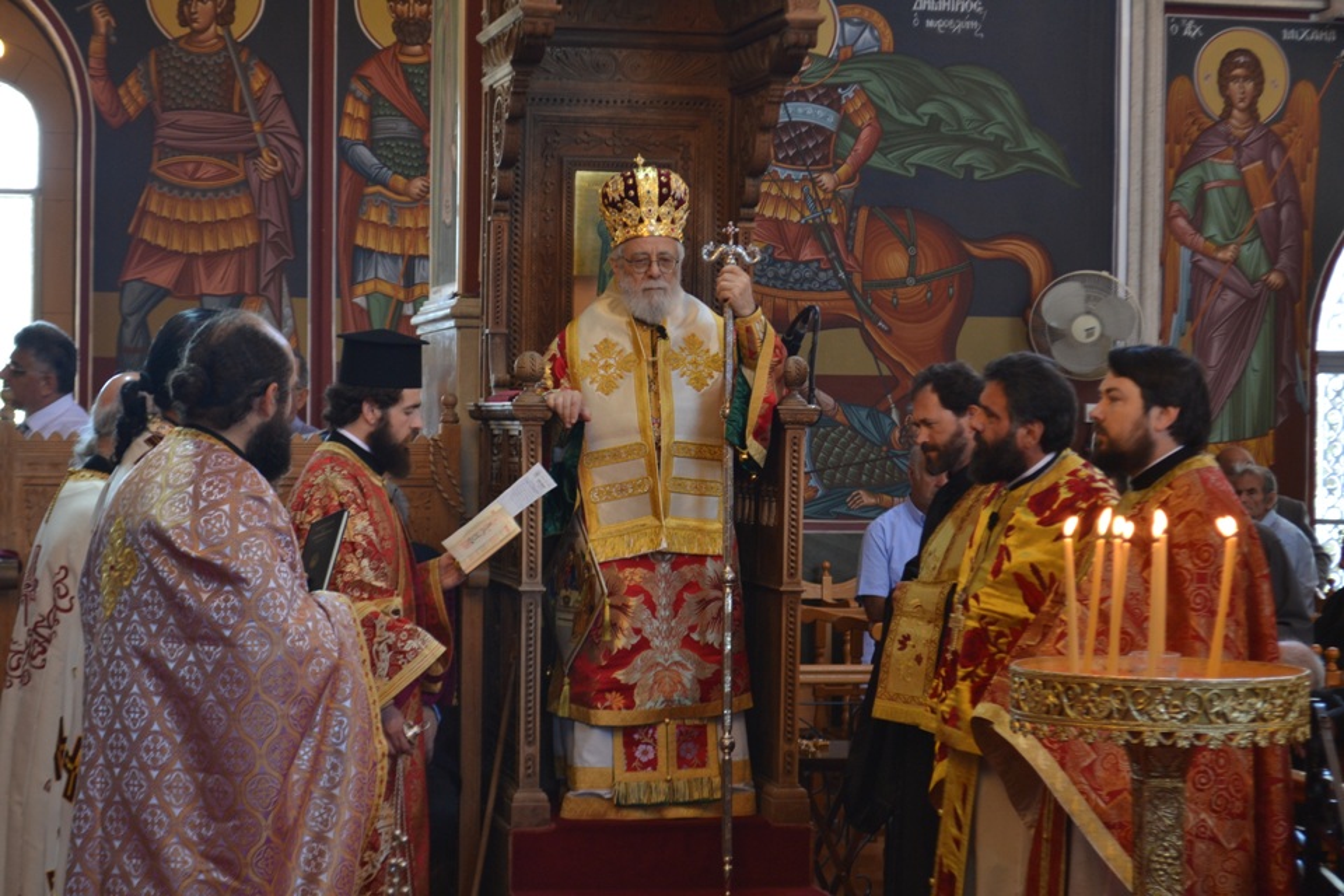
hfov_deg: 24.6
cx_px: 672
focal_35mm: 82
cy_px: 448
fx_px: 3080
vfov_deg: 16.6
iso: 450
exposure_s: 1/15
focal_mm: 55
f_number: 5.6
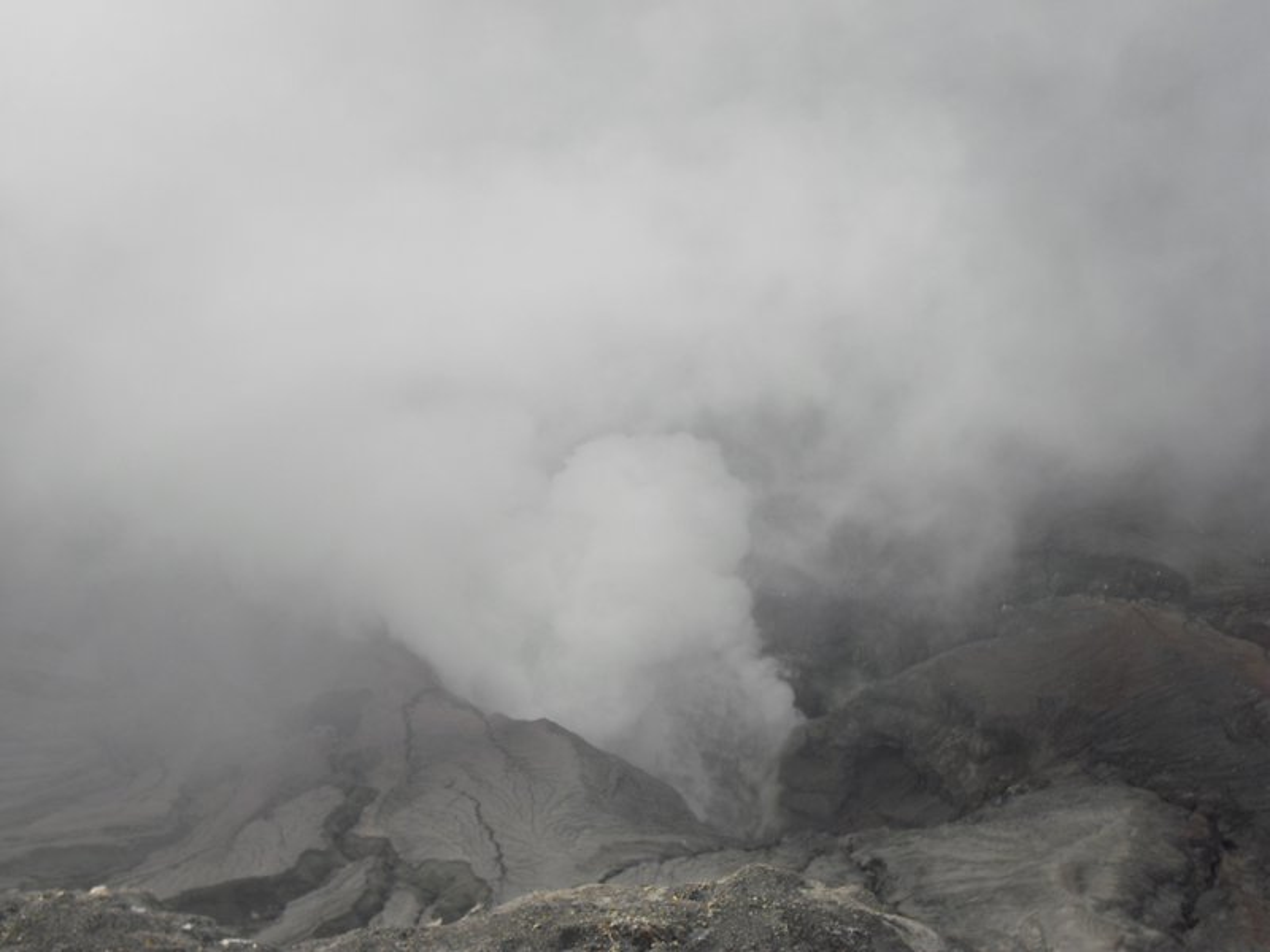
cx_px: 635
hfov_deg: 29.8
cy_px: 476
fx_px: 2385
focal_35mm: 65
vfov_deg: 22.6
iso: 100
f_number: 3.8
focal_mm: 10.7
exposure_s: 1/400
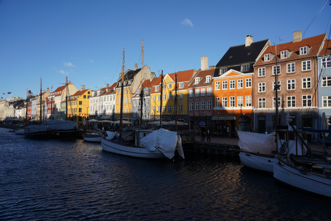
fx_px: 221
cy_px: 110
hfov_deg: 73.7
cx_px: 166
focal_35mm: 24
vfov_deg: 53.1
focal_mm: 24
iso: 100
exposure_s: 1/640
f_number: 5
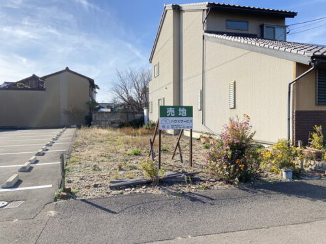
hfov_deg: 67.3
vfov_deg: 53.1
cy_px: 122
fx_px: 245
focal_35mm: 26
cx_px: 163
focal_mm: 4.25
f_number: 1.8
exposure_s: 1/1808
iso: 32
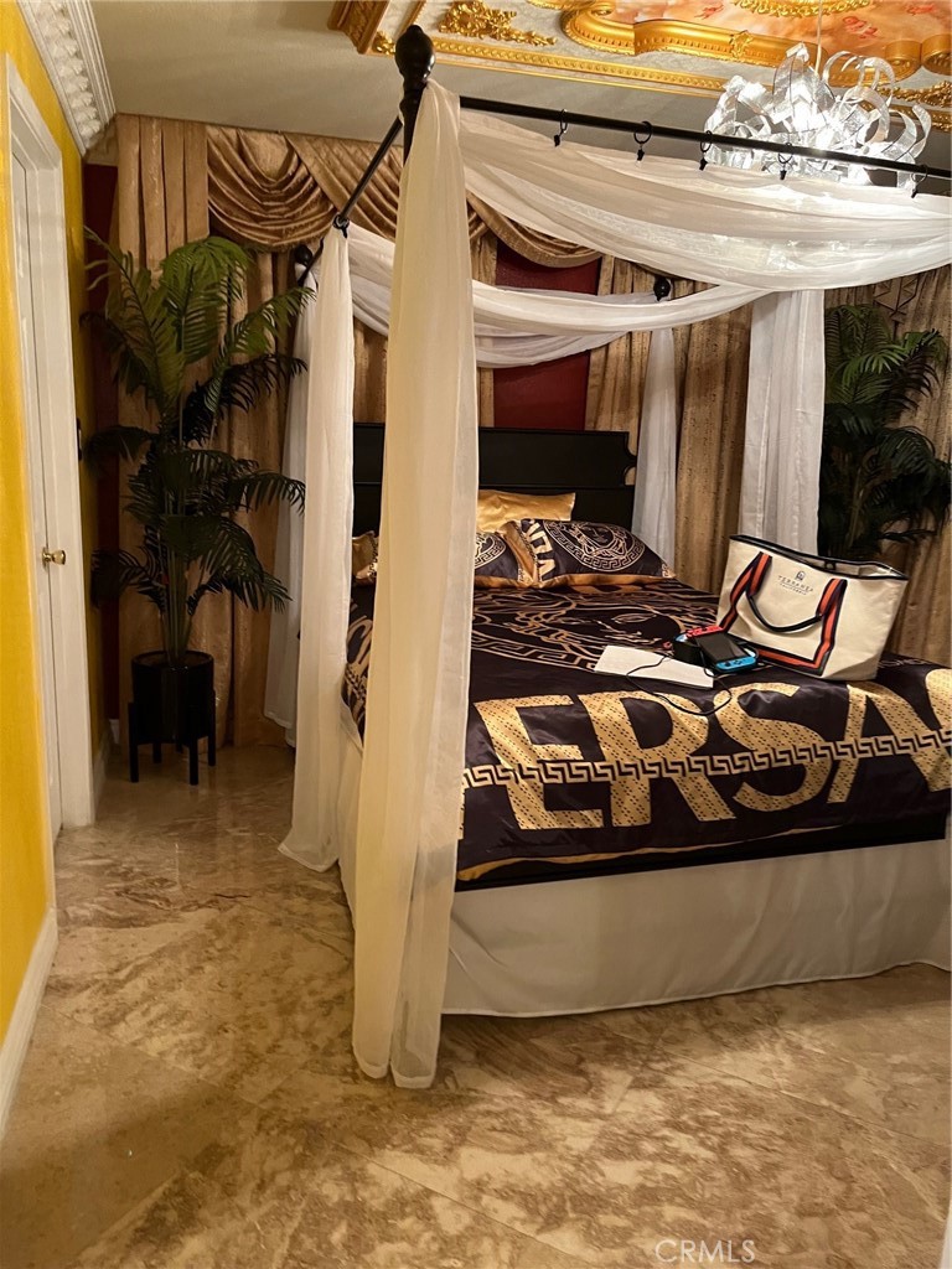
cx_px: 476
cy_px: 634
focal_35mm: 26
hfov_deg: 53.1
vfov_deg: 67.3
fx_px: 953
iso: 400
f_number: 1.6
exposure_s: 1/60
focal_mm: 5.1
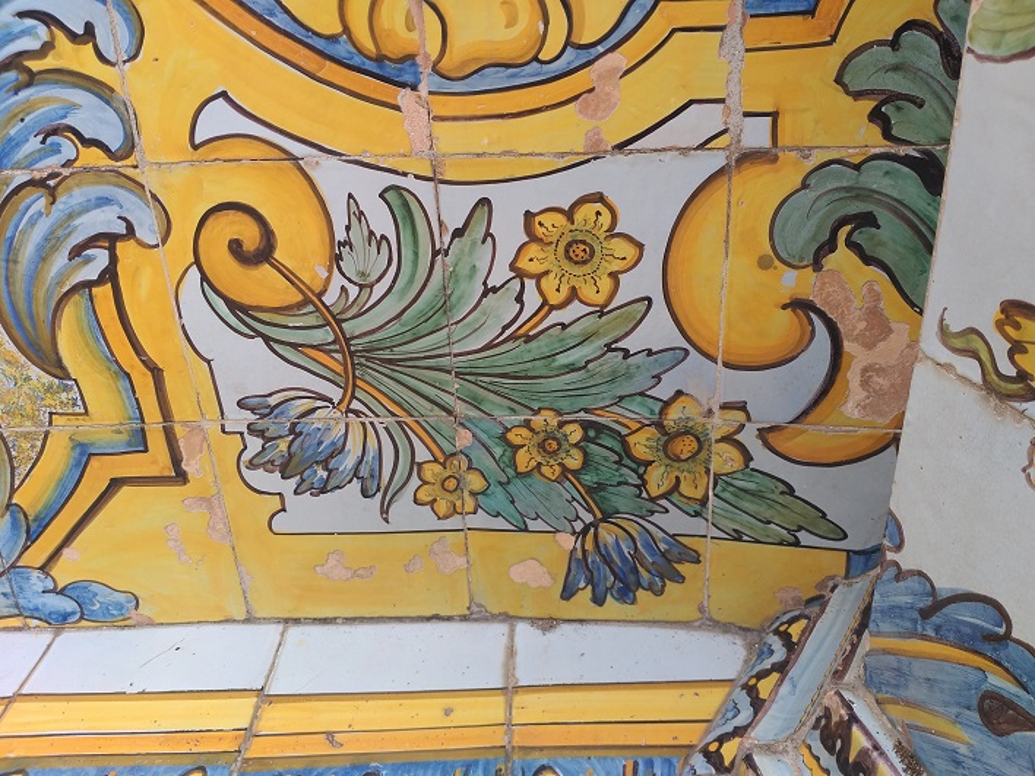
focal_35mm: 26
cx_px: 518
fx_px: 777
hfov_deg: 67.3
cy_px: 388
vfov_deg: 53.1
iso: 40
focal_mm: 3.93
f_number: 1.7
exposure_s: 1/396
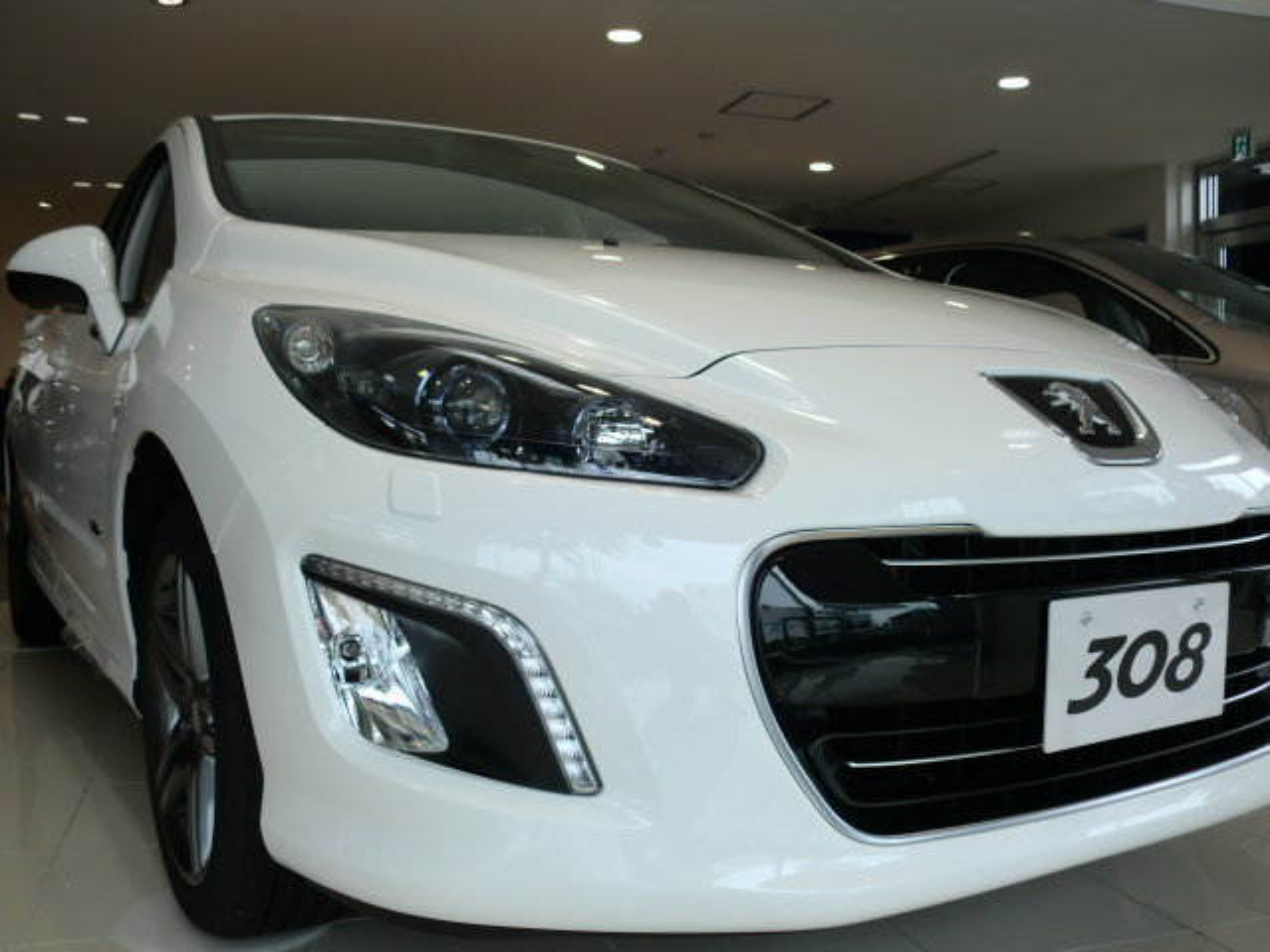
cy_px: 476
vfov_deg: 40.7
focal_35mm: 35
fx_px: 1284
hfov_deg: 52.6
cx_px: 635
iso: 64
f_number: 3.1
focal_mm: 6.3
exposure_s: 1/200
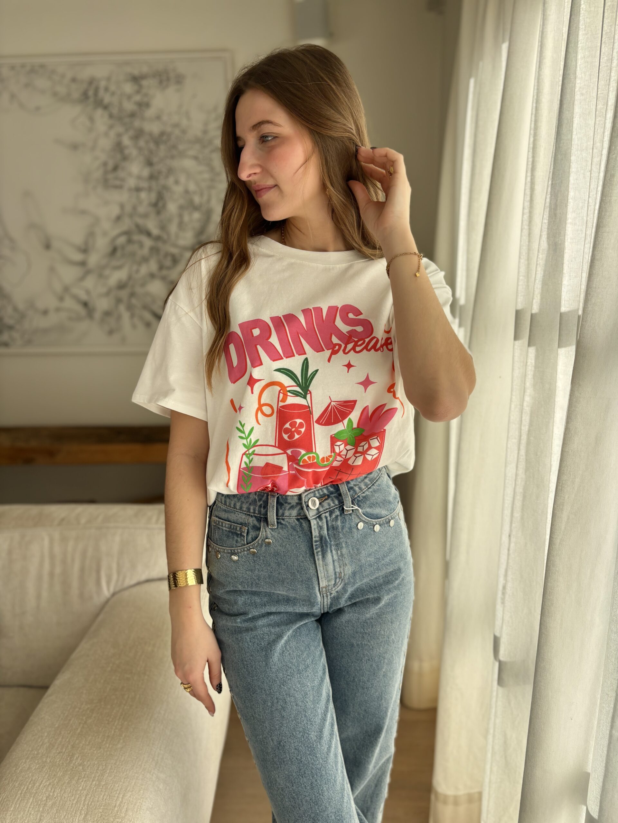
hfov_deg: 53.1
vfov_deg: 67.3
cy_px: 412
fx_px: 619
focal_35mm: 26
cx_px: 309
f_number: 1.6
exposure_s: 1/1248
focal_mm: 5.96
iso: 50
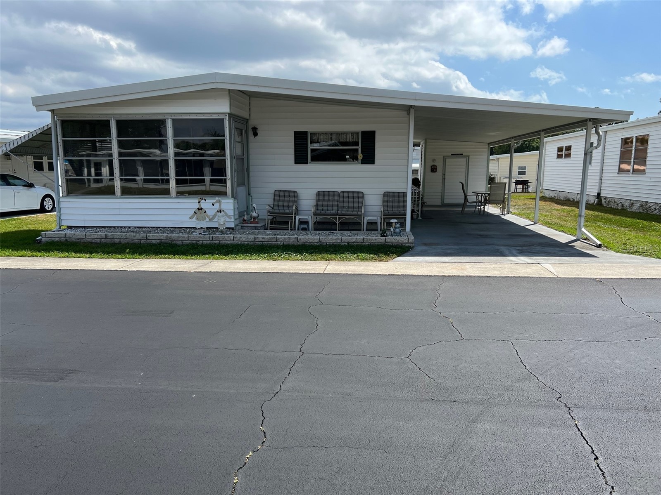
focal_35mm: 26
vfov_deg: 53.1
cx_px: 330
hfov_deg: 67.3
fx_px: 496
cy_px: 248
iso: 50
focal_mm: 5.7
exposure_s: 1/4115
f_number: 1.5
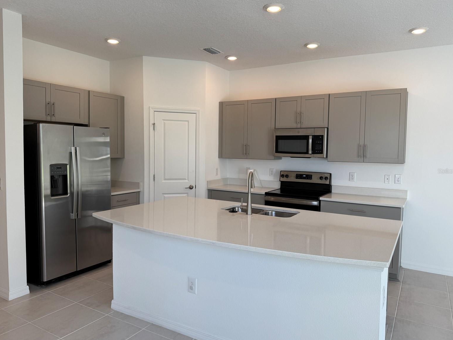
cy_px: 171
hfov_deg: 69.4
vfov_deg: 54.9
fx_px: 327
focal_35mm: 25
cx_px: 230
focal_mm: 6.76
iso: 80
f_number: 1.78
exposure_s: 1/287
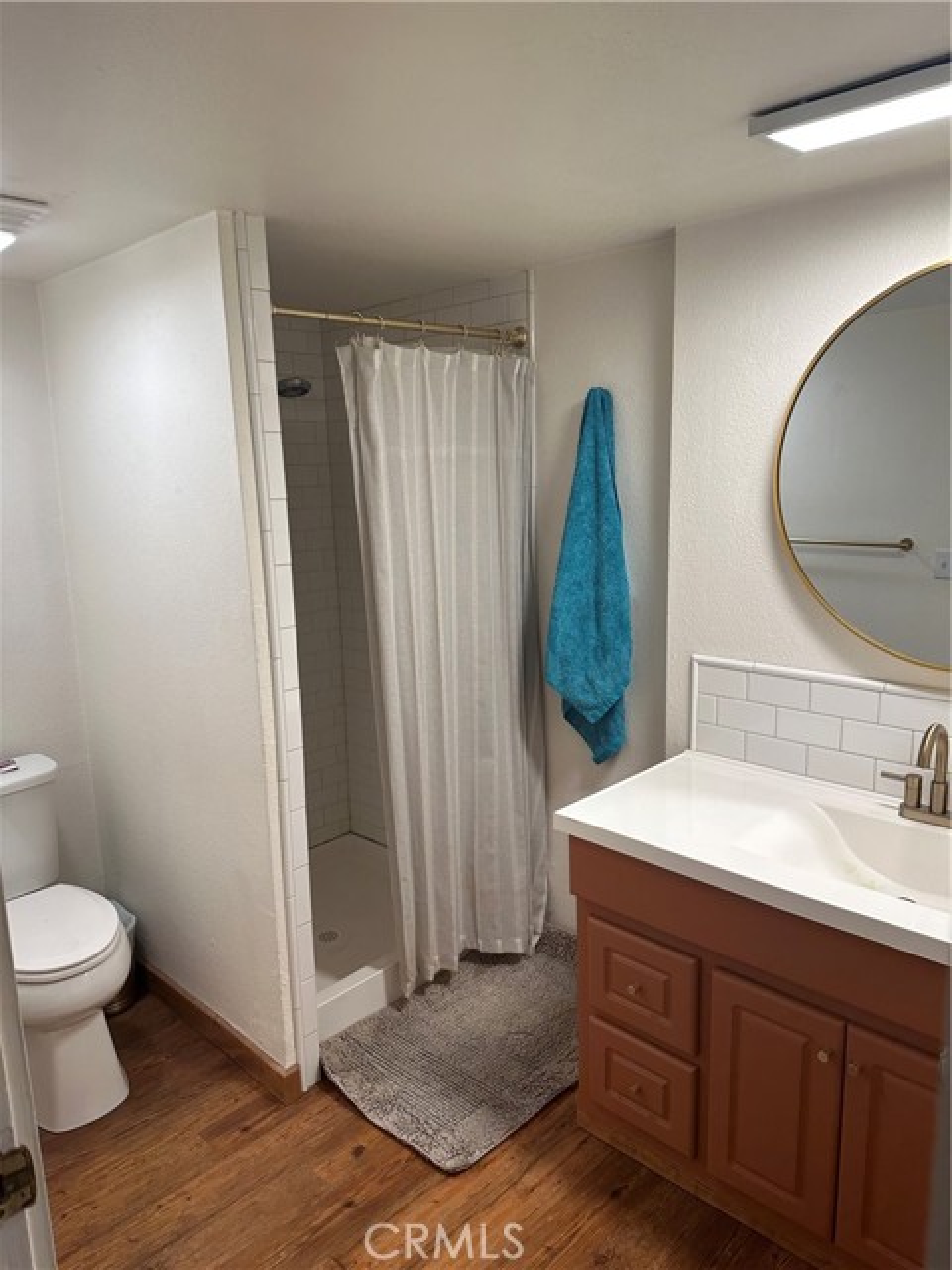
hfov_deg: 56.8
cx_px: 476
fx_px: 880
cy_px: 635
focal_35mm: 24
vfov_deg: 71.6
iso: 200
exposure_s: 1/120
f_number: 1.78
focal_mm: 6.86
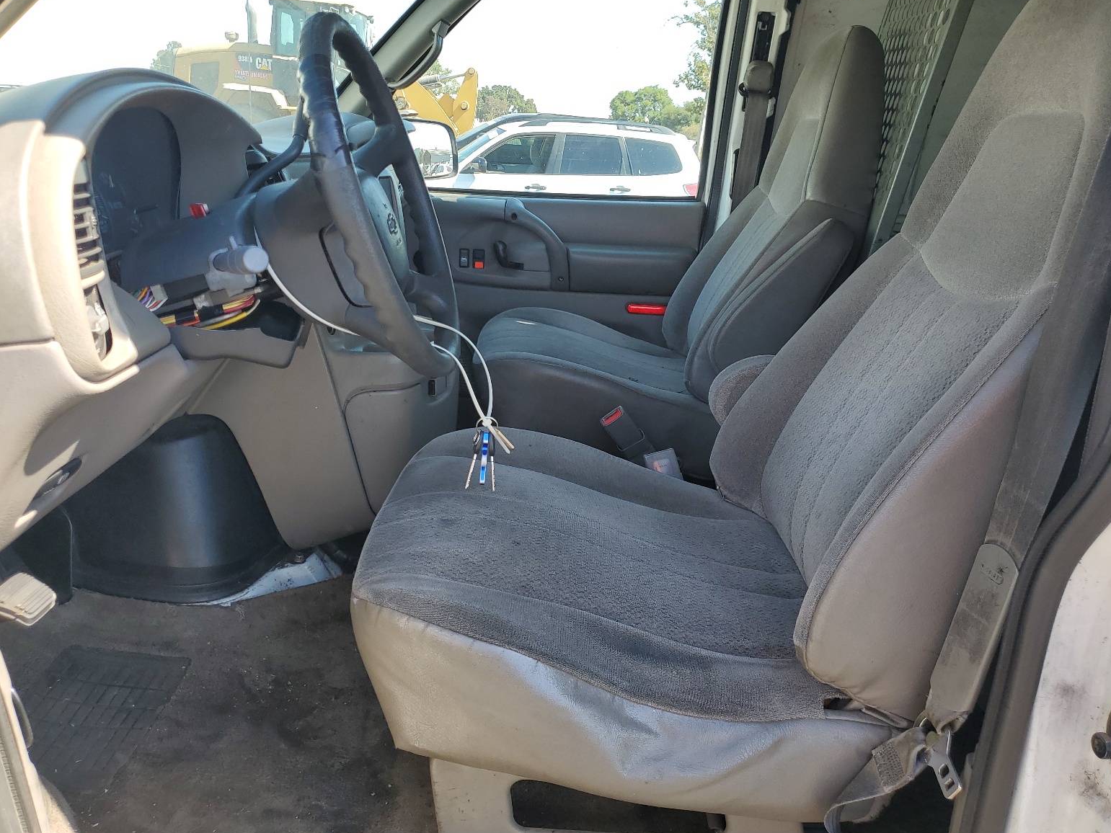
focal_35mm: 27
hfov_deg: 65.3
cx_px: 553
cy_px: 410
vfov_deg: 51.4
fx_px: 867
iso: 50
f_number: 1.5
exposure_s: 1/526
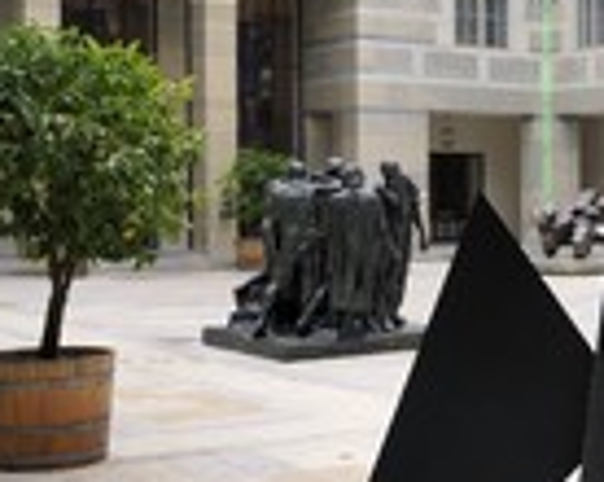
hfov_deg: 21.8
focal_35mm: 80
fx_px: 1428
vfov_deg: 19.1
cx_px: 762
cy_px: 232
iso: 200
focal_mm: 28
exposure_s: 1/100
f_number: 11
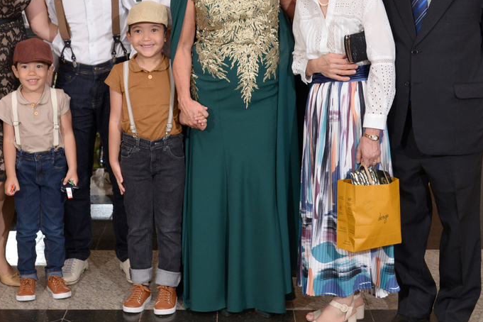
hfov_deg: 30.0
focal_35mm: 67
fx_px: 899
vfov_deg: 20.2
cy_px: 88
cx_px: 201
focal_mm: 38
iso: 1600
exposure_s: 1/160
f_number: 6.3
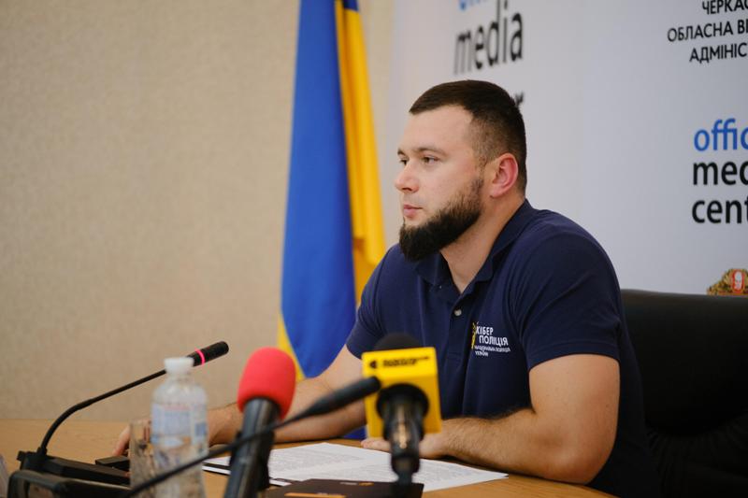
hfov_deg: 27.0
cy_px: 249
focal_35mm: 75
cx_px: 374
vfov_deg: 18.2
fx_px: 1558
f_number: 2
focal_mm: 50
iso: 640
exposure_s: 1/180
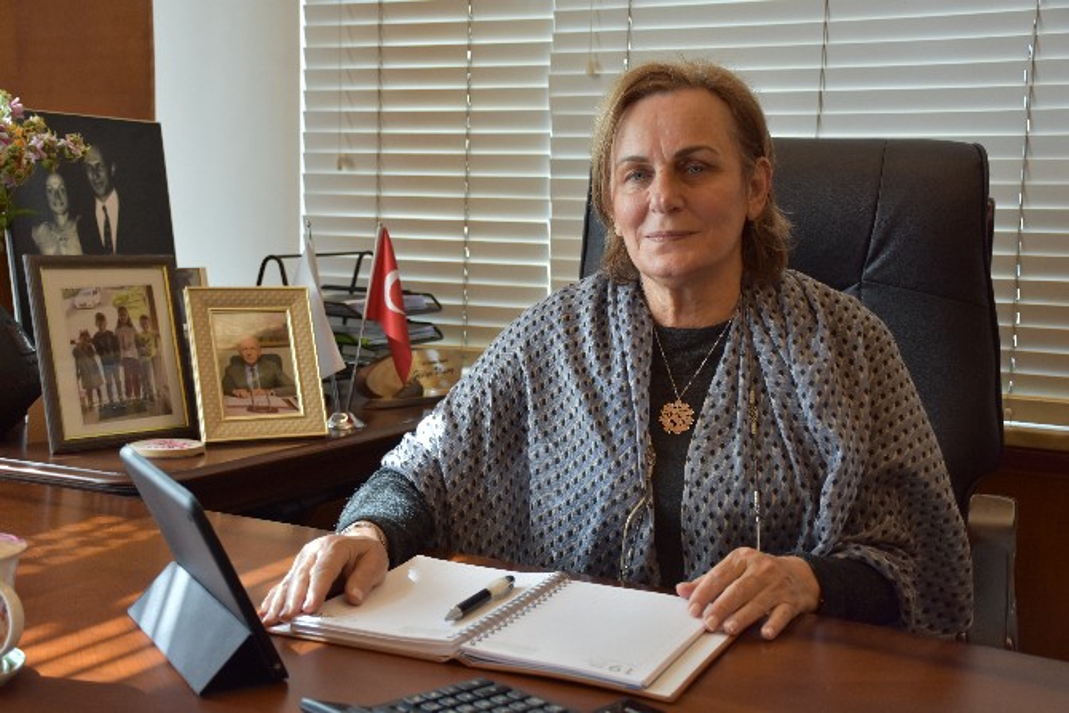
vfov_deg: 26.5
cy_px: 356
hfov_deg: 38.9
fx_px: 1515
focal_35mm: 51
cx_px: 534
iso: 500
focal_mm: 34
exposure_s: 1/50
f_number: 4.2
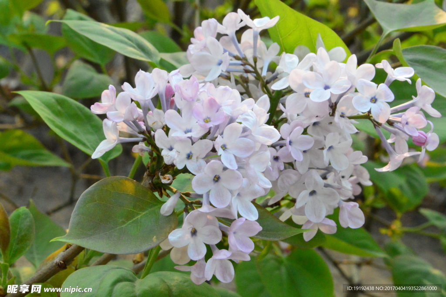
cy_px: 148
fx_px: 1578
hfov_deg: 16.1
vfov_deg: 10.7
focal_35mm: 128
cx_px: 223
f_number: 25
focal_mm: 85
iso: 5600
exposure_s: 1/250
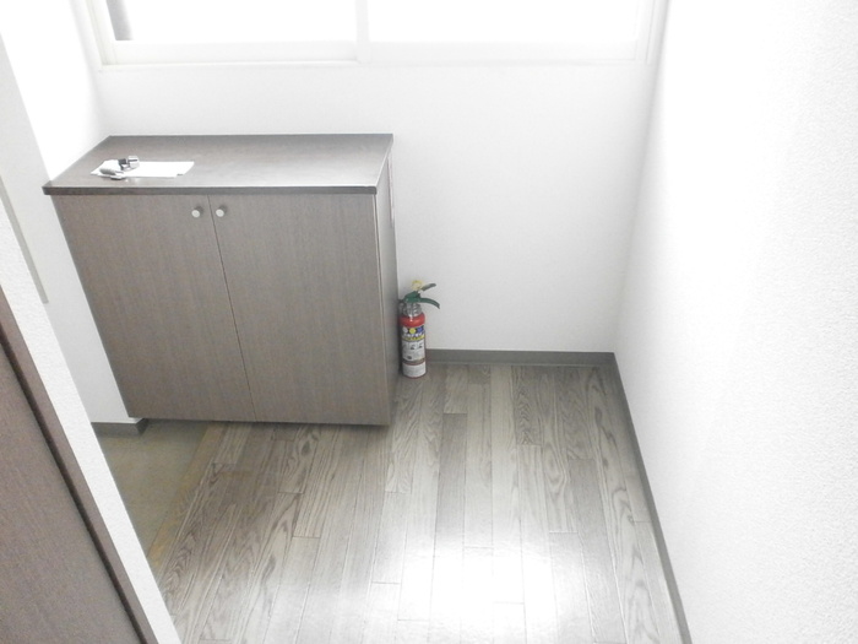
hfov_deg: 65.3
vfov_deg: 51.4
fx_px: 669
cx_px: 429
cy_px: 322
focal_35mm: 27
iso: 800
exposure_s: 1/80
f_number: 2.9
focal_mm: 4.8
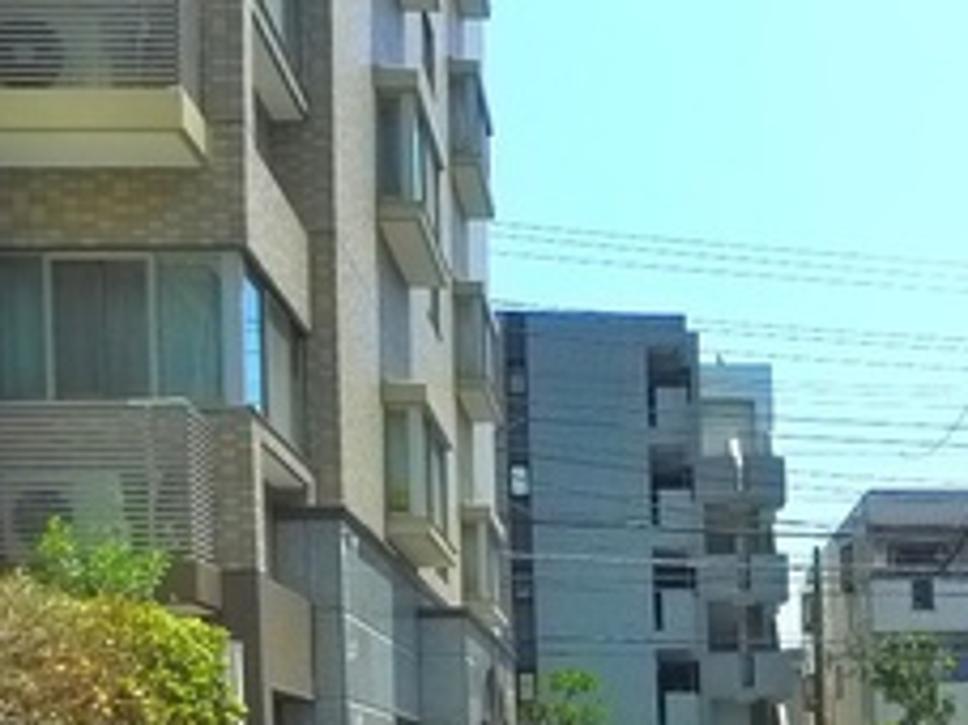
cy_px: 902
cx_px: 959
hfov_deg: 25.1
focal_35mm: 74
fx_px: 2068
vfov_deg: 18.7
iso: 400
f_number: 4
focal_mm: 5.1
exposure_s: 1/640
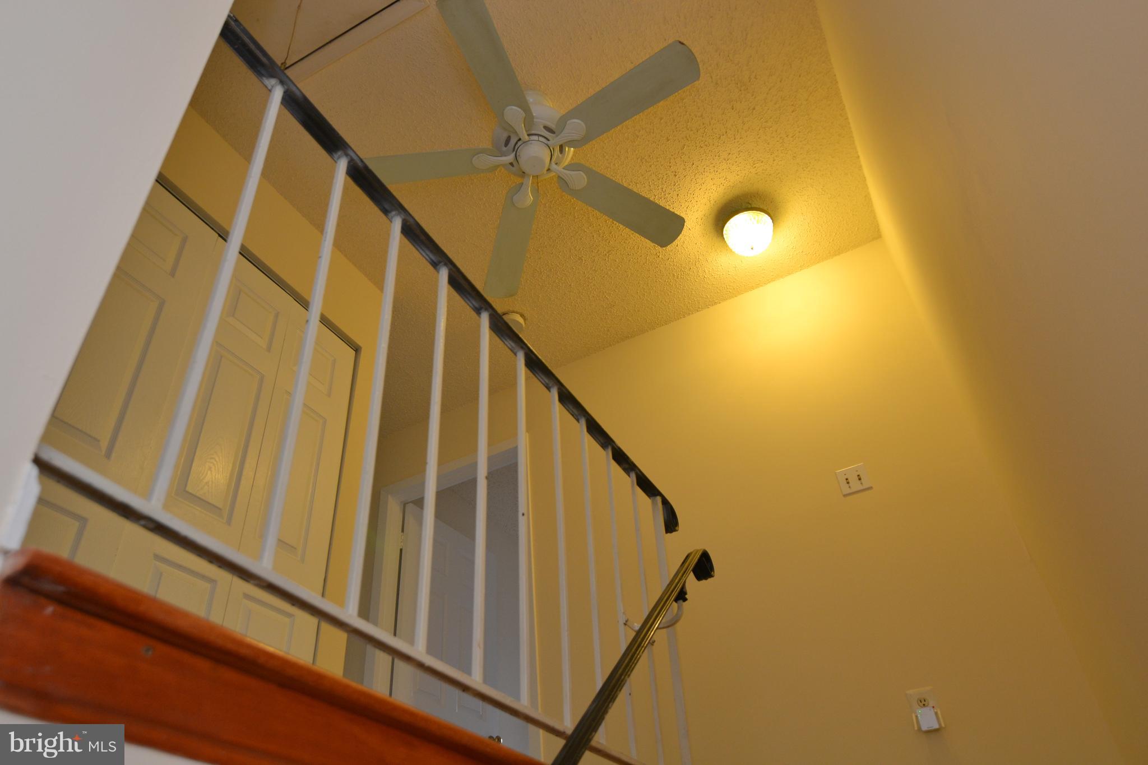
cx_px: 574
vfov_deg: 53.1
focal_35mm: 24
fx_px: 765
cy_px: 382
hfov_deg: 73.7
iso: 400
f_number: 3.2
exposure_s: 1/60
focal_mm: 16
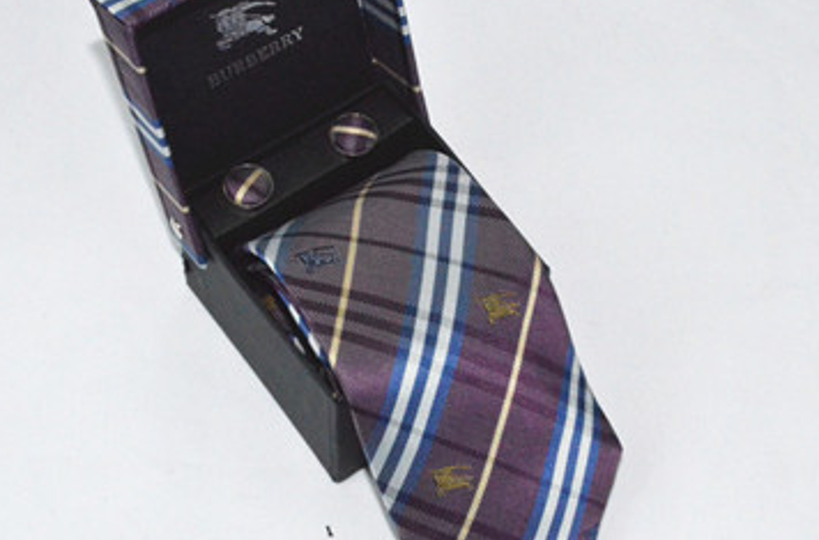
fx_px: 2291
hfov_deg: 20.3
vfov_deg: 13.5
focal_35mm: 101
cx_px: 419
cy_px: 239
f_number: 29
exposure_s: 1/250
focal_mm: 48
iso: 6400
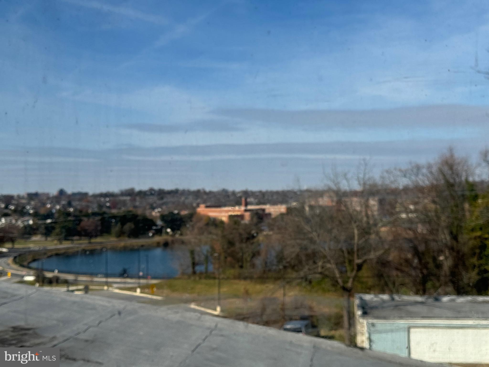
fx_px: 678
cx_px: 244
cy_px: 184
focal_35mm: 48
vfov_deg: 30.3
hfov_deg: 39.7
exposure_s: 1/4608
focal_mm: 6.76
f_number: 1.78
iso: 64
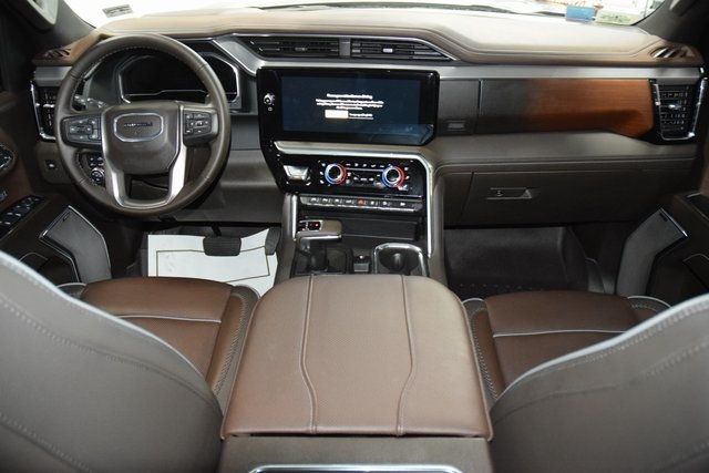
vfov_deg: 48.0
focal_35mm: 27
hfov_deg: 67.4
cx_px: 354
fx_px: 532
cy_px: 236
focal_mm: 18
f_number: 3.5
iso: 3200
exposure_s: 1/40
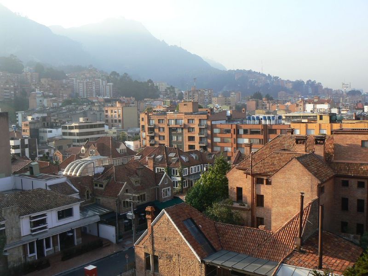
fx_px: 383
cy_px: 138
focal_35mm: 36
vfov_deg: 39.7
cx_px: 184
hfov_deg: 51.4
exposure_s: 1/100
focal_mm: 6
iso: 80
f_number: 5.6
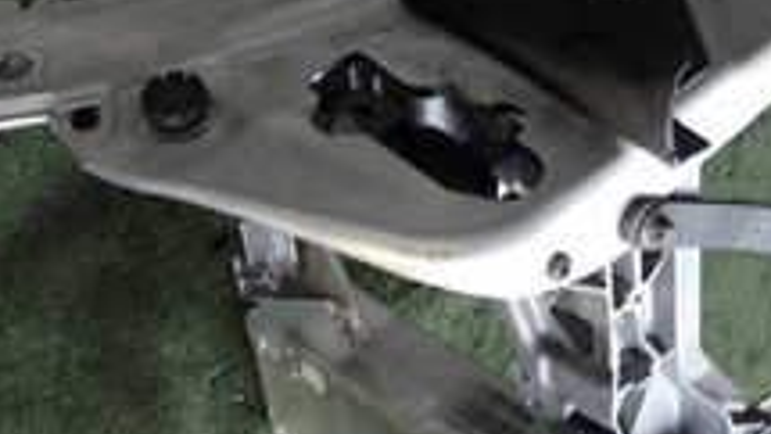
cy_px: 438
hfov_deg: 27.8
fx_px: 1554
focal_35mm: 76
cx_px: 316
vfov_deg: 15.6
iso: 200
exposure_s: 1/50
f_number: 2
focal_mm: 4.5
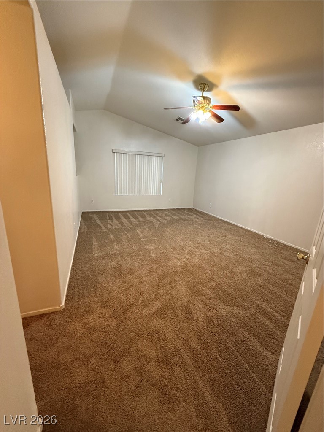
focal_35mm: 14
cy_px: 216
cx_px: 162
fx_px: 175
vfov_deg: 102.1
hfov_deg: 85.7
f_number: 2.2
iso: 800
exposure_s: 1/60
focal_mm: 2.22
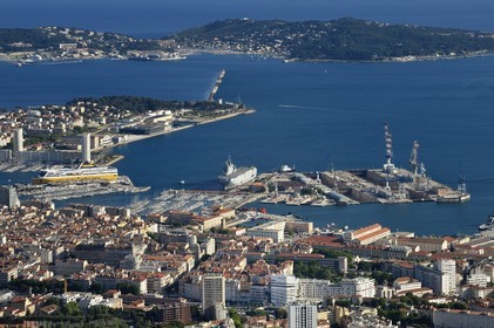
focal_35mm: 130
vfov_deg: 10.5
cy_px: 164
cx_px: 247
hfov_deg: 15.8
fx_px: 1782
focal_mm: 130
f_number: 14
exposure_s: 1/250
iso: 200
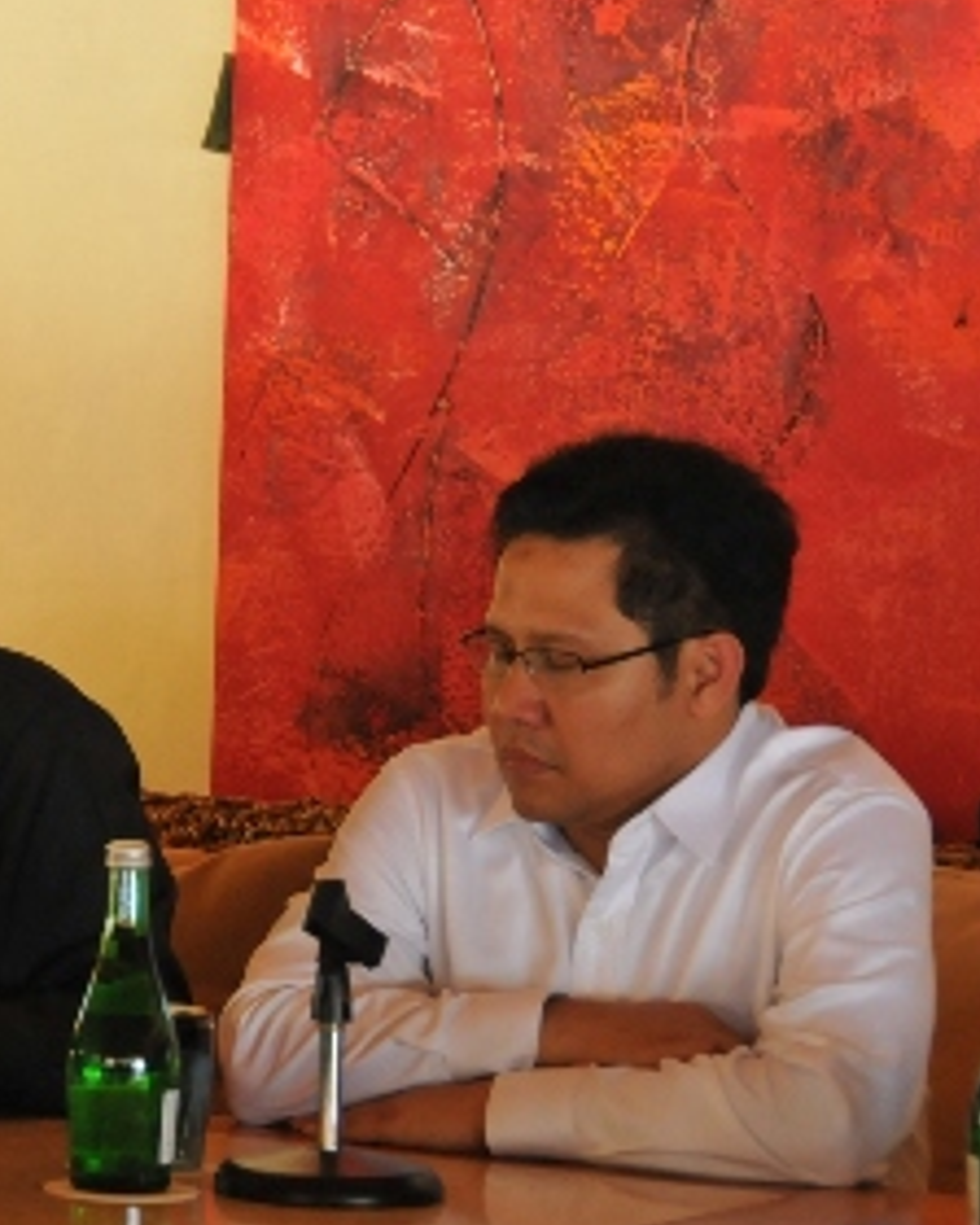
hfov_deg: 6.7
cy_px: 508
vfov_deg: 8.4
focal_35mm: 231
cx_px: 39
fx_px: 8375
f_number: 5.6
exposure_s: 1/50
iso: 1000
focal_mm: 90
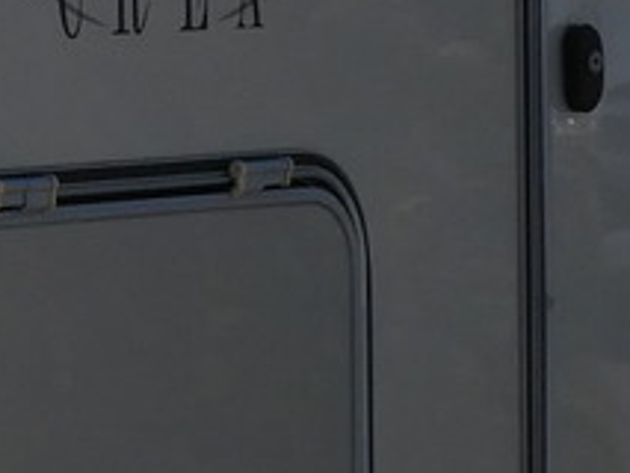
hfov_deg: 6.0
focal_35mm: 330
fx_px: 6009
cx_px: -65
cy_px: 56
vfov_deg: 4.5
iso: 80
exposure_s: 1/1000
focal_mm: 7.8
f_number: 4
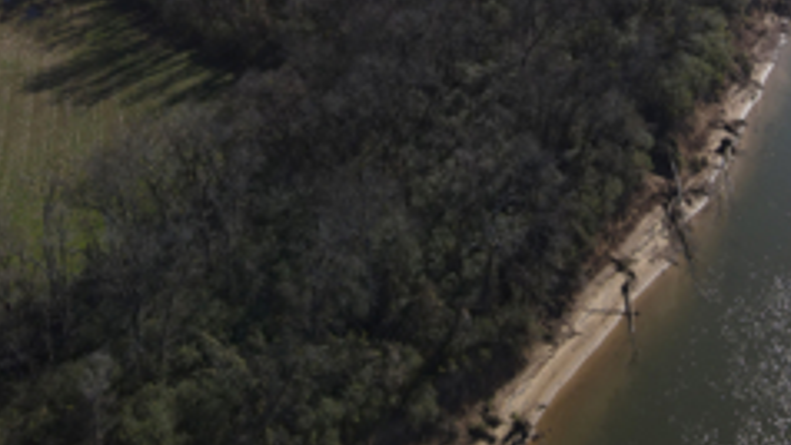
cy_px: -37
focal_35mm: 44
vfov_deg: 25.3
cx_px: 445
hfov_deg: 46.3
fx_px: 923
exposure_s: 1/800
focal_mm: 4.5
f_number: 2.8
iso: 110
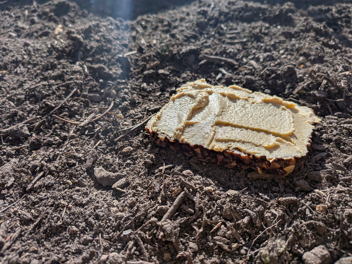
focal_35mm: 24
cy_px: 132
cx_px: 176
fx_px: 244
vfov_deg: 56.8
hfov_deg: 71.6
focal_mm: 4.53
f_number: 1.7
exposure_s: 1/15625
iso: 26
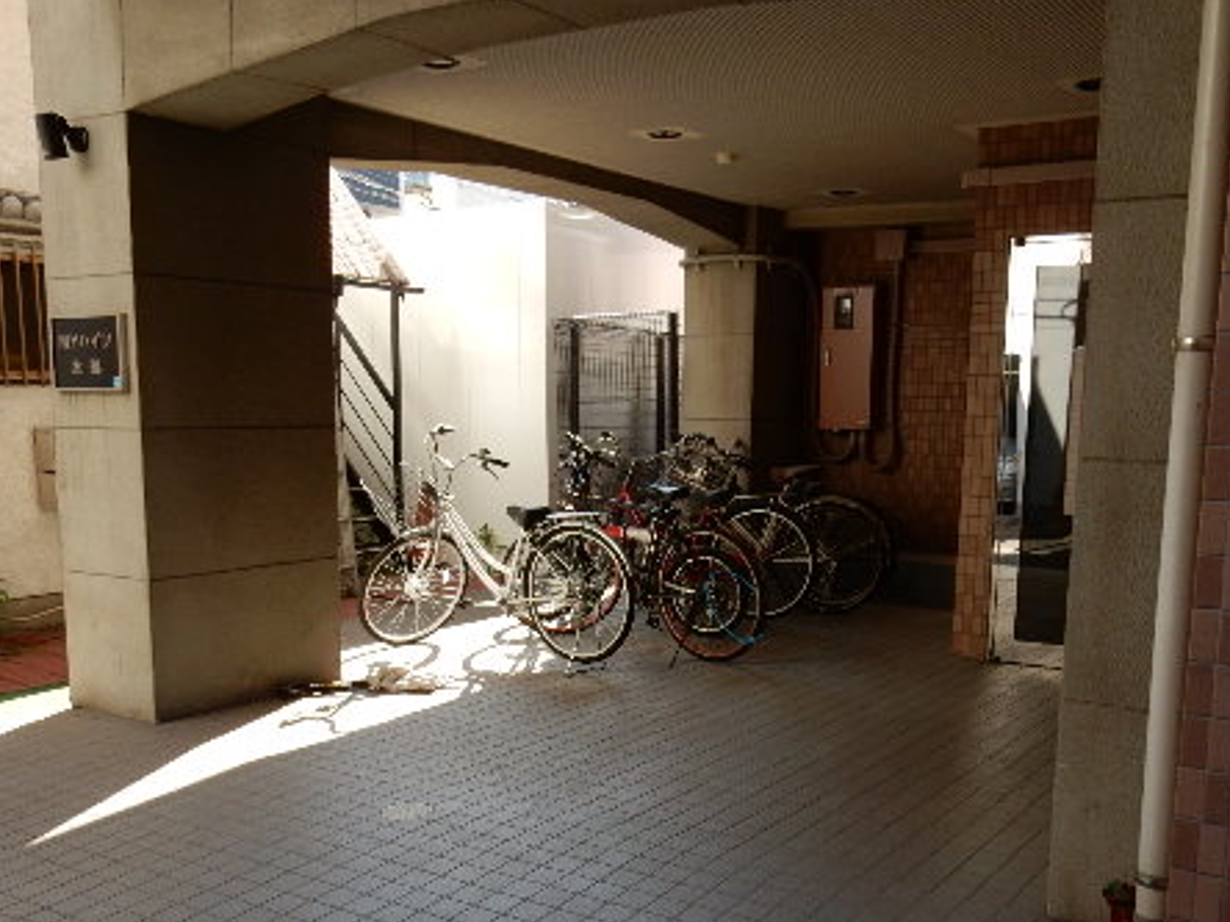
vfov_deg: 39.2
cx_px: 621
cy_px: 609
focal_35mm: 36
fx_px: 1279
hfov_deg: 51.4
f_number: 3.7
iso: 125
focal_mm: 4.5
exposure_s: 1/200
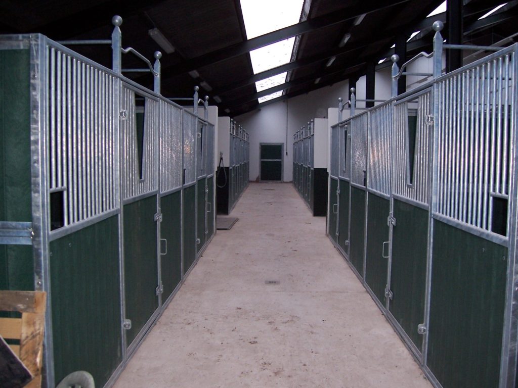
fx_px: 539
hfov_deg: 51.4
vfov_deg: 39.7
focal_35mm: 36
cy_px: 194
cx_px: 259
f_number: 3
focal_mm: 6
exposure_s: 1/60
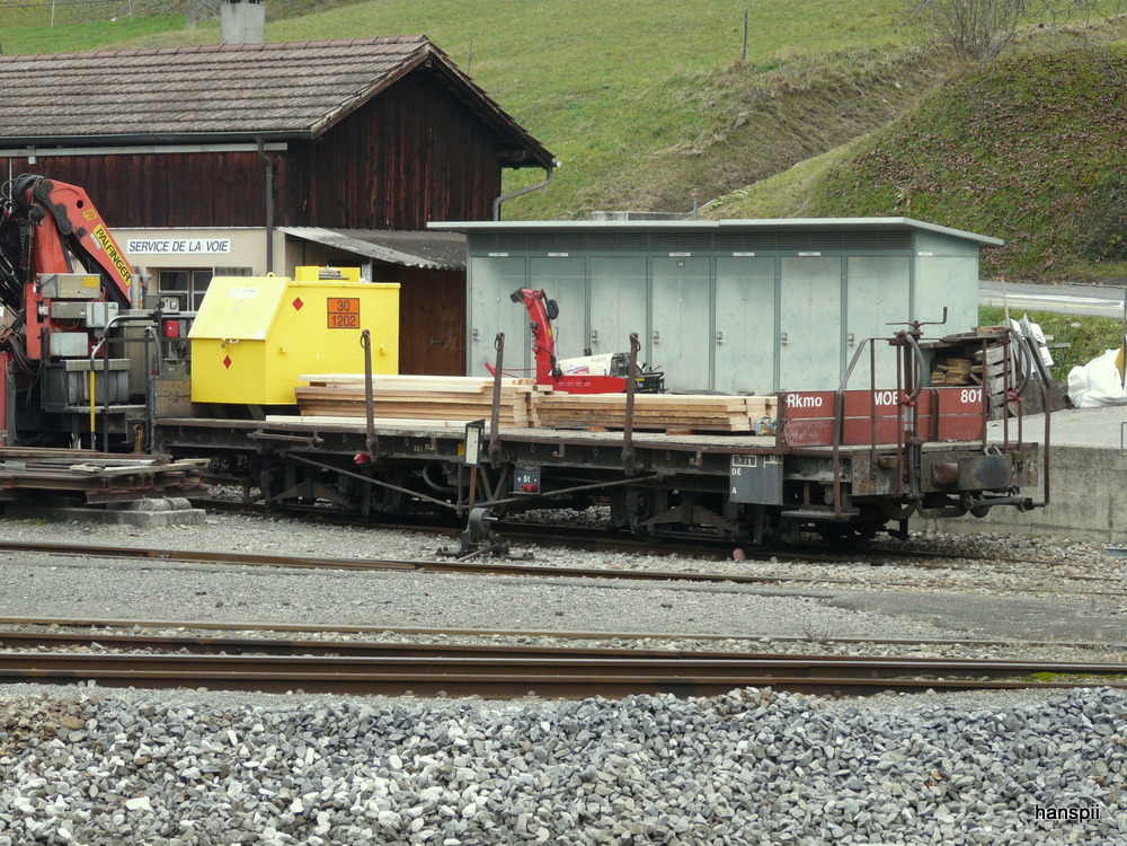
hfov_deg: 17.6
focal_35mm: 112
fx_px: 3646
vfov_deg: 13.2
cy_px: 423
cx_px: 564
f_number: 4
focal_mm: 18.3
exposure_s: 1/125
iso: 100
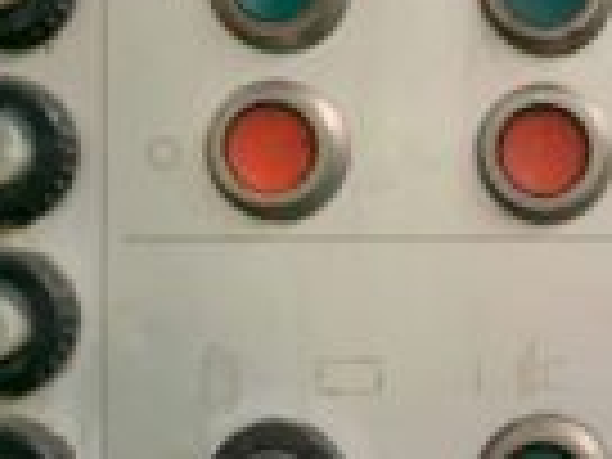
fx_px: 1520
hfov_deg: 20.7
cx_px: 806
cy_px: 266
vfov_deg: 17.2
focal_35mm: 86
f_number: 1.8
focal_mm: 4.25
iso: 400
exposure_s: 1/50
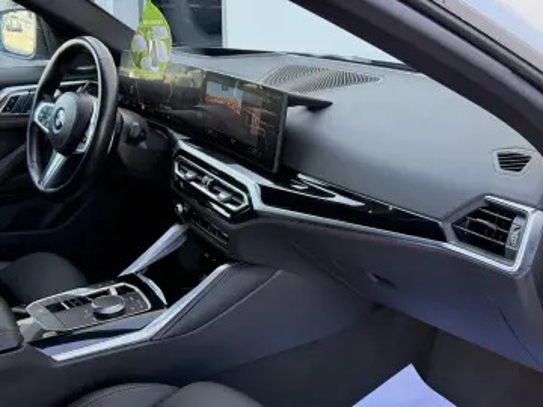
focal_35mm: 48
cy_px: 204
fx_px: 753
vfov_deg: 30.3
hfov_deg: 39.7
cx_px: 272
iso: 200
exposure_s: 1/224
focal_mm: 6.76
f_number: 1.78
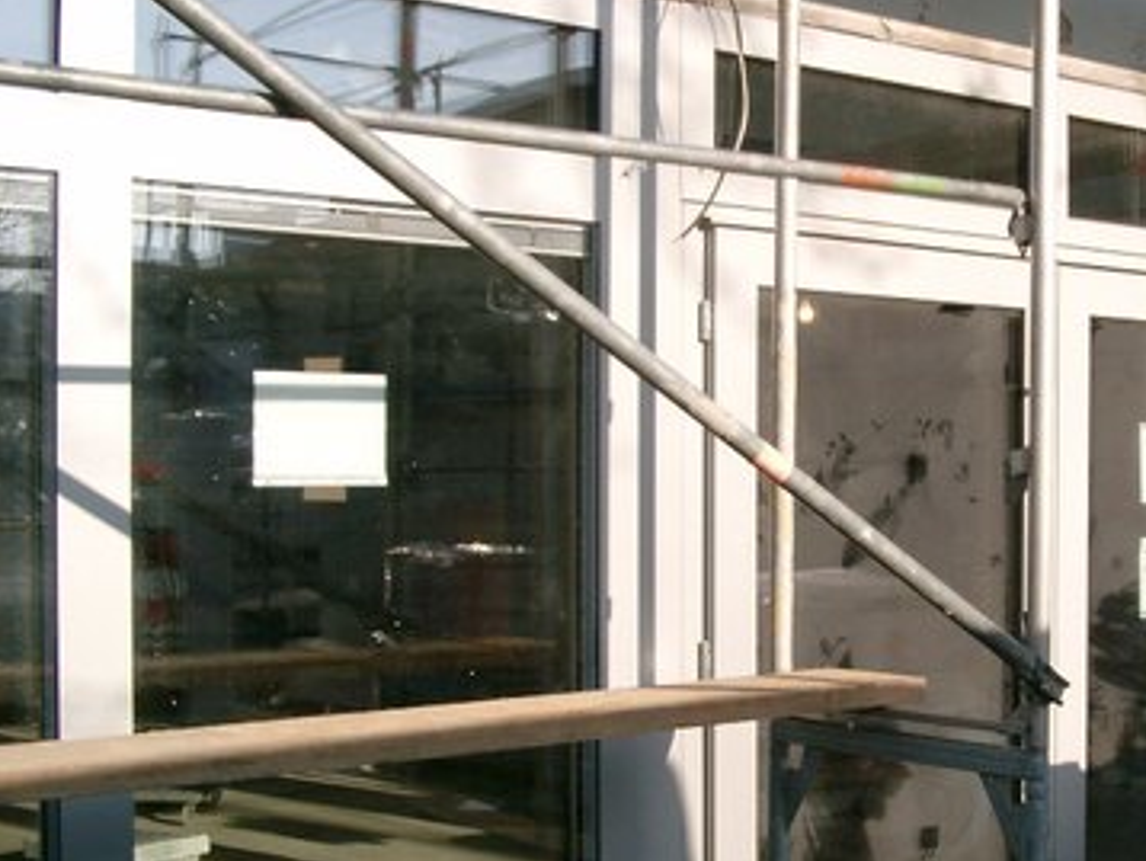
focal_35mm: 62
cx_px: 880
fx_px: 2054
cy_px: 538
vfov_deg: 23.6
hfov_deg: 30.6
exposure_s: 1/400
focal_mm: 7.6
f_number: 5
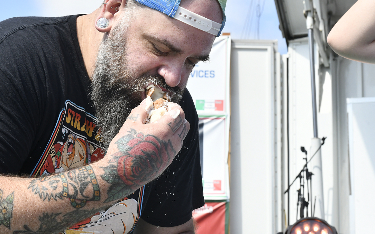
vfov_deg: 16.5
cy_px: 92
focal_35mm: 79
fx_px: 807
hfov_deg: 26.1
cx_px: 154
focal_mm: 56
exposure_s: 1/640
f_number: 13
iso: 800
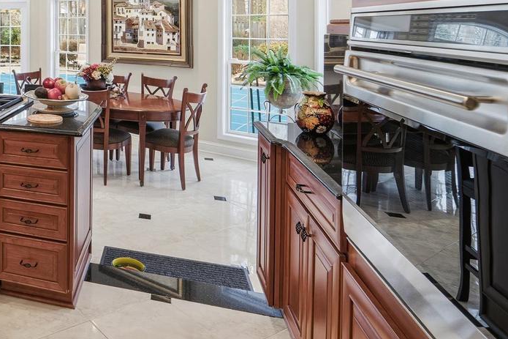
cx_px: 19
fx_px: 409
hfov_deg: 52.7
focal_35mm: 29
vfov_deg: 41.5
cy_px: 35
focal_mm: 14
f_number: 8
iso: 400
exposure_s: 1/200
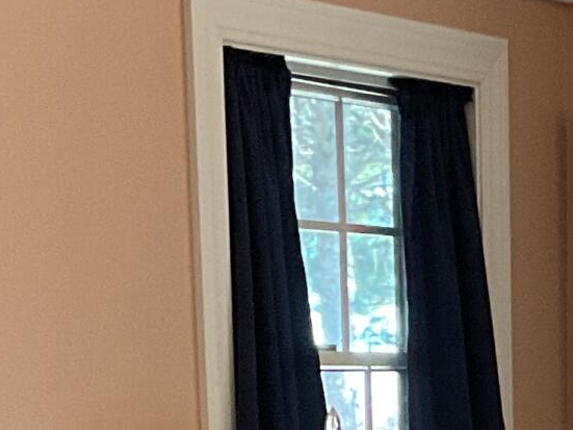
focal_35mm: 158
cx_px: 734
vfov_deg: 8.7
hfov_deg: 12.2
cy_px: 951
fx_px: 2615
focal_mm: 3
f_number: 1.8
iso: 125
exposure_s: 1/60
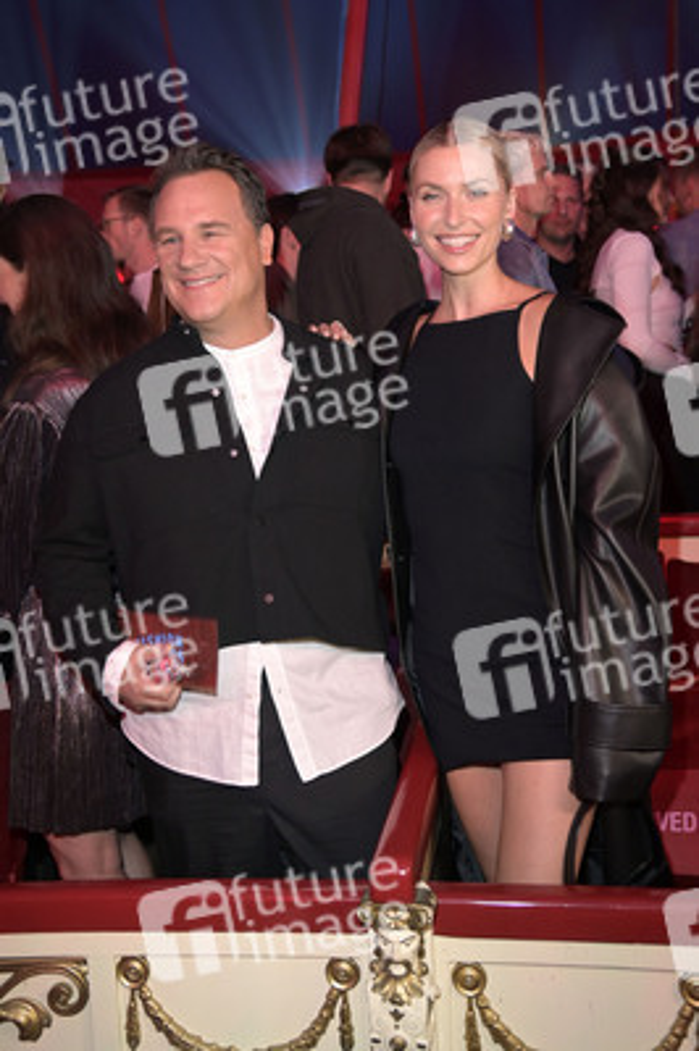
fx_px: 934
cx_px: 350
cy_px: 526
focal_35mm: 32
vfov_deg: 58.8
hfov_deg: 41.0
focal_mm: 32
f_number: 4
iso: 2500
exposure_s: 1/40
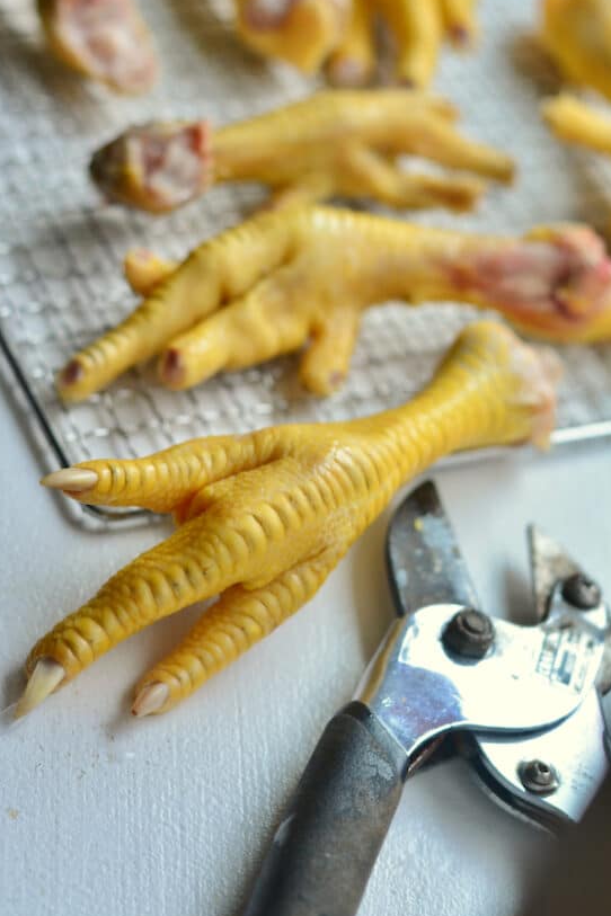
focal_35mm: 83
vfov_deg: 24.5
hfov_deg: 16.5
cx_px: 275
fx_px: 2113
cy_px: 447
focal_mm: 50
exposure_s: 1/320
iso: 320
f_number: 3.5
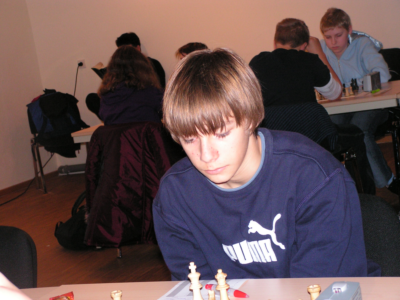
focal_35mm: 80
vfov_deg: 18.4
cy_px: 150
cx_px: 200
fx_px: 924
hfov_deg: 24.4
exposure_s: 1/80
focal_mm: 13.4
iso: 200
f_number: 3.3
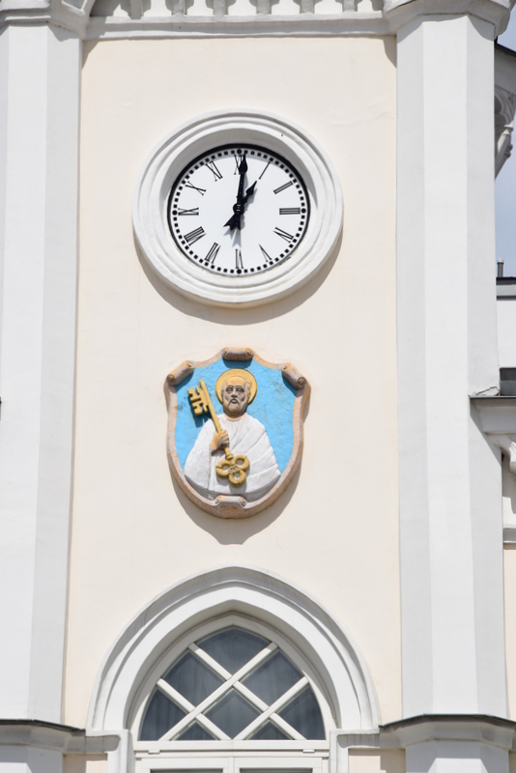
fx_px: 3383
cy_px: 386
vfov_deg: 13.0
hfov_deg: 8.7
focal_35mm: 158
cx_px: 258
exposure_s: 1/640
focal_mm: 105
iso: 200
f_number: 11
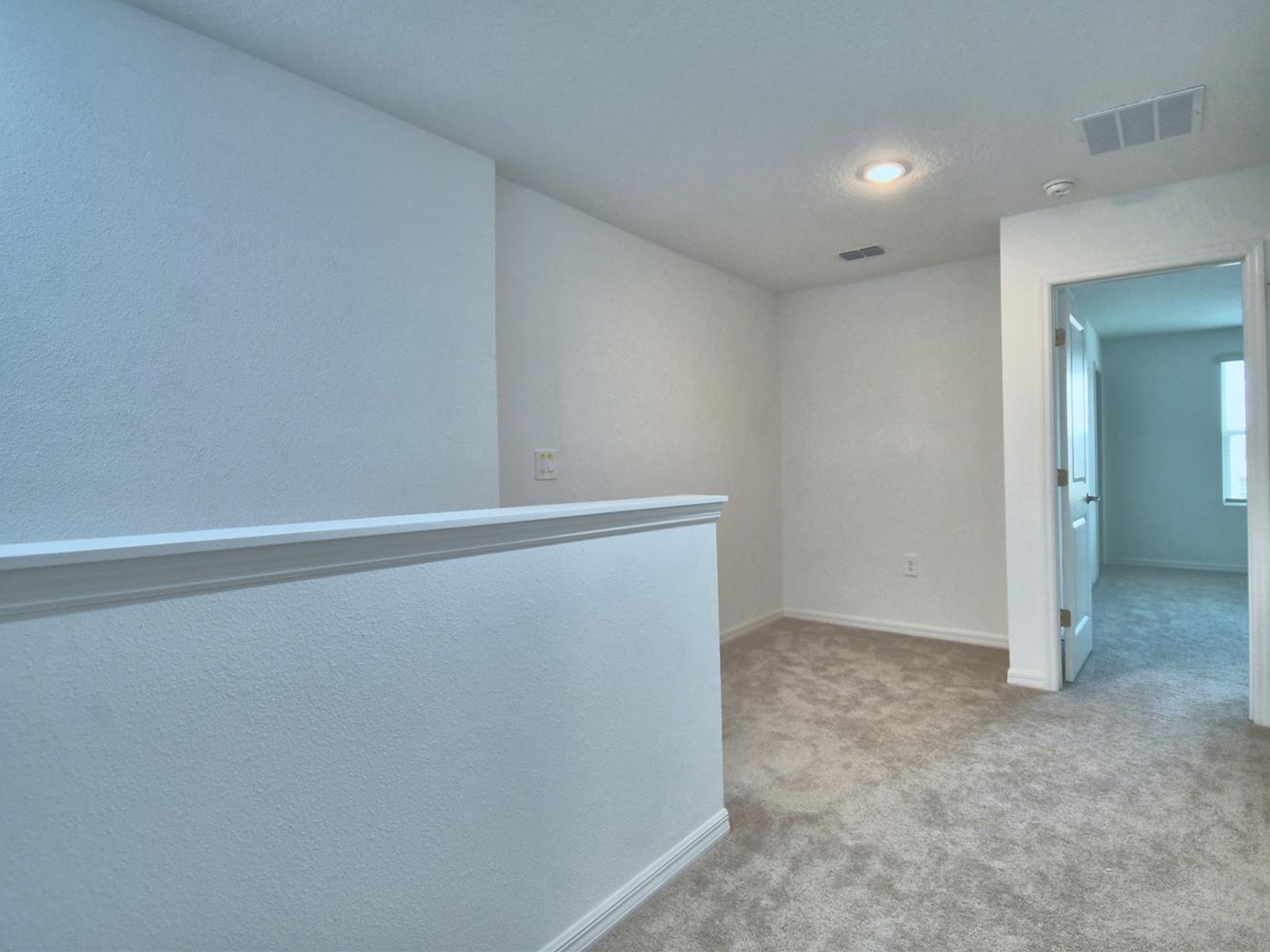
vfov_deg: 74.7
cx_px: 706
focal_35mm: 17
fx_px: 624
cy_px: 454
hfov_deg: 90.7
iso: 400
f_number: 4.5
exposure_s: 1/80
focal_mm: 10
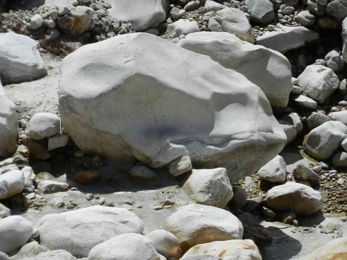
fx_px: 1654
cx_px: 174
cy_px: 130
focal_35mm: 165
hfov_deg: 12.0
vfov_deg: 9.0
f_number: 5.3
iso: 160
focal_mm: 29.7
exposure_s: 1/1600
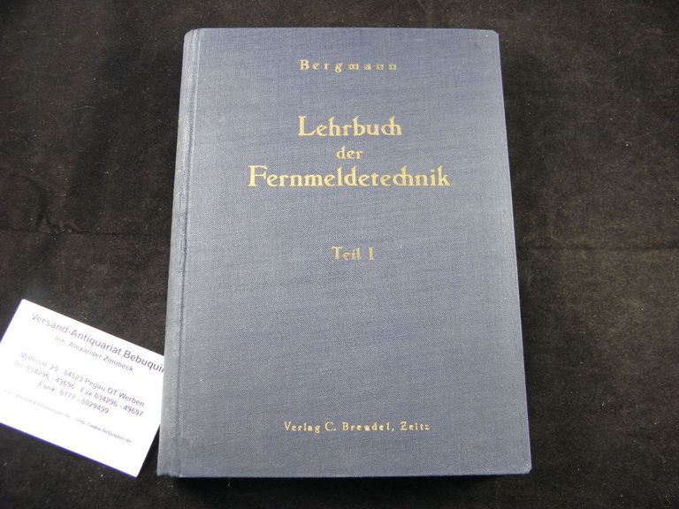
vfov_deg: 42.9
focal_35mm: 33
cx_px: 340
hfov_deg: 55.4
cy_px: 254
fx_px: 647
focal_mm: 5.9
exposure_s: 1/10
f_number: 3.6
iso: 200
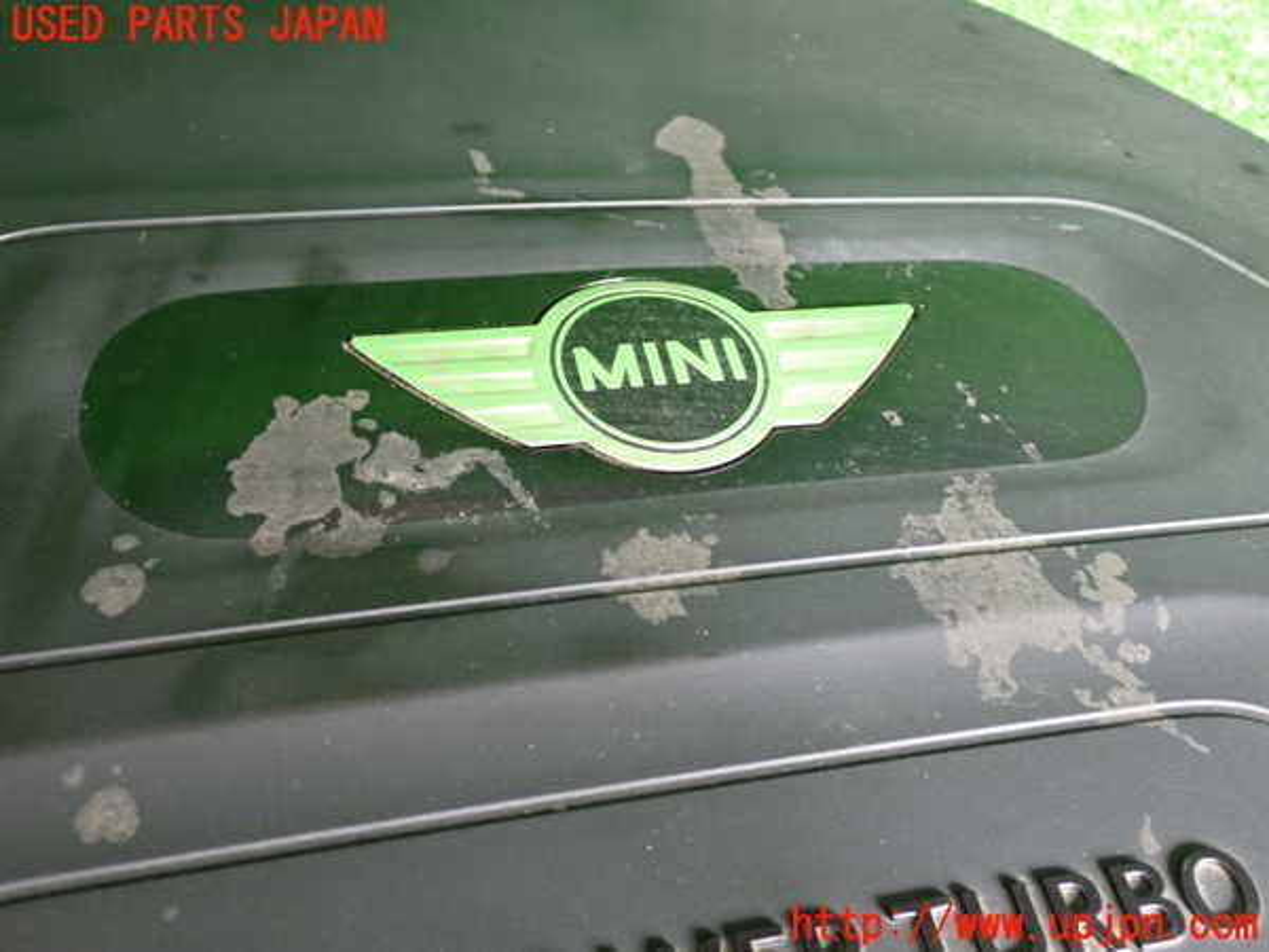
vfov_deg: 39.7
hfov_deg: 51.4
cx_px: 634
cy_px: 476
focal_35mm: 36
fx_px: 1320
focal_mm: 6.37
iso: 250
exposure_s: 1/40
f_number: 2.5
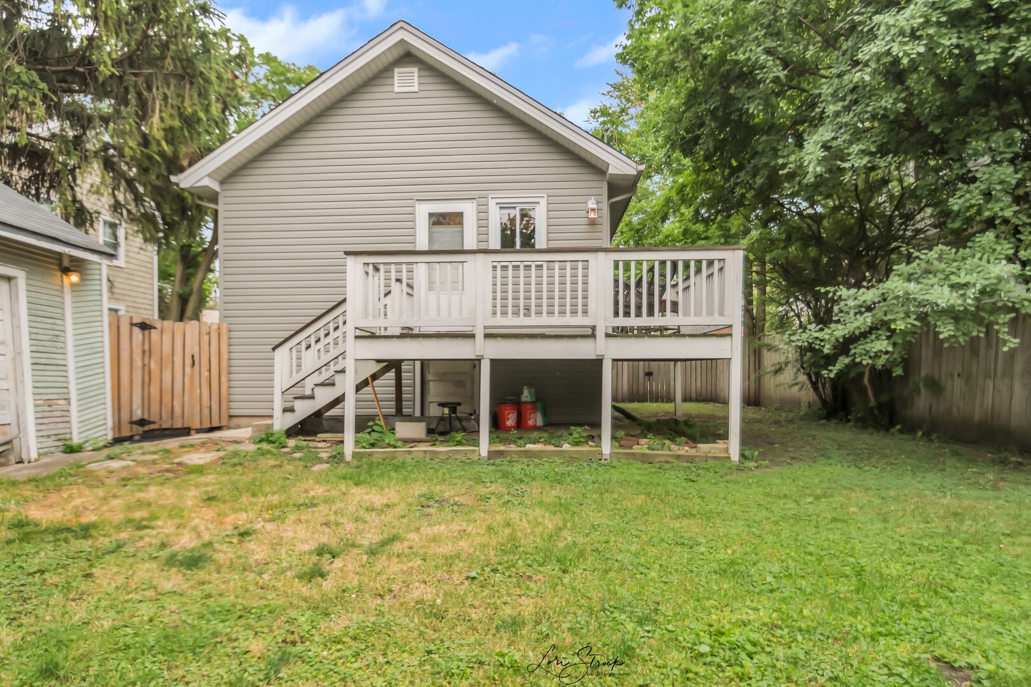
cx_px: 516
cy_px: 344
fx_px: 601
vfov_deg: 59.5
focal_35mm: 21
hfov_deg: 81.2
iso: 400
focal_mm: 14
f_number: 8
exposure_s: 1/1600
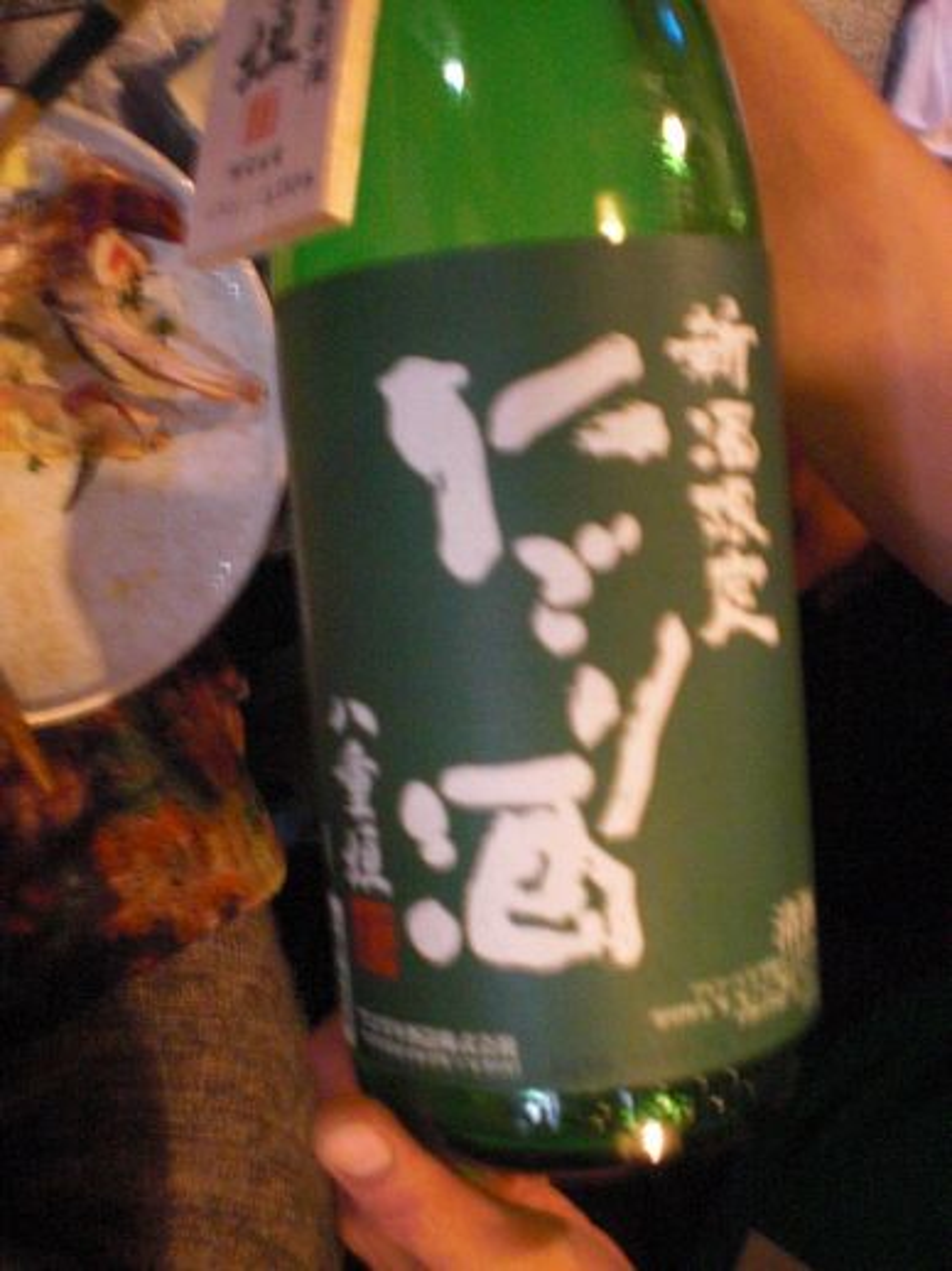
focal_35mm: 38
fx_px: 1395
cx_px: 476
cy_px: 636
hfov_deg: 37.7
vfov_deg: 49.0
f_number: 3.1
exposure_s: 1/8
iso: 800
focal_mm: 6.3
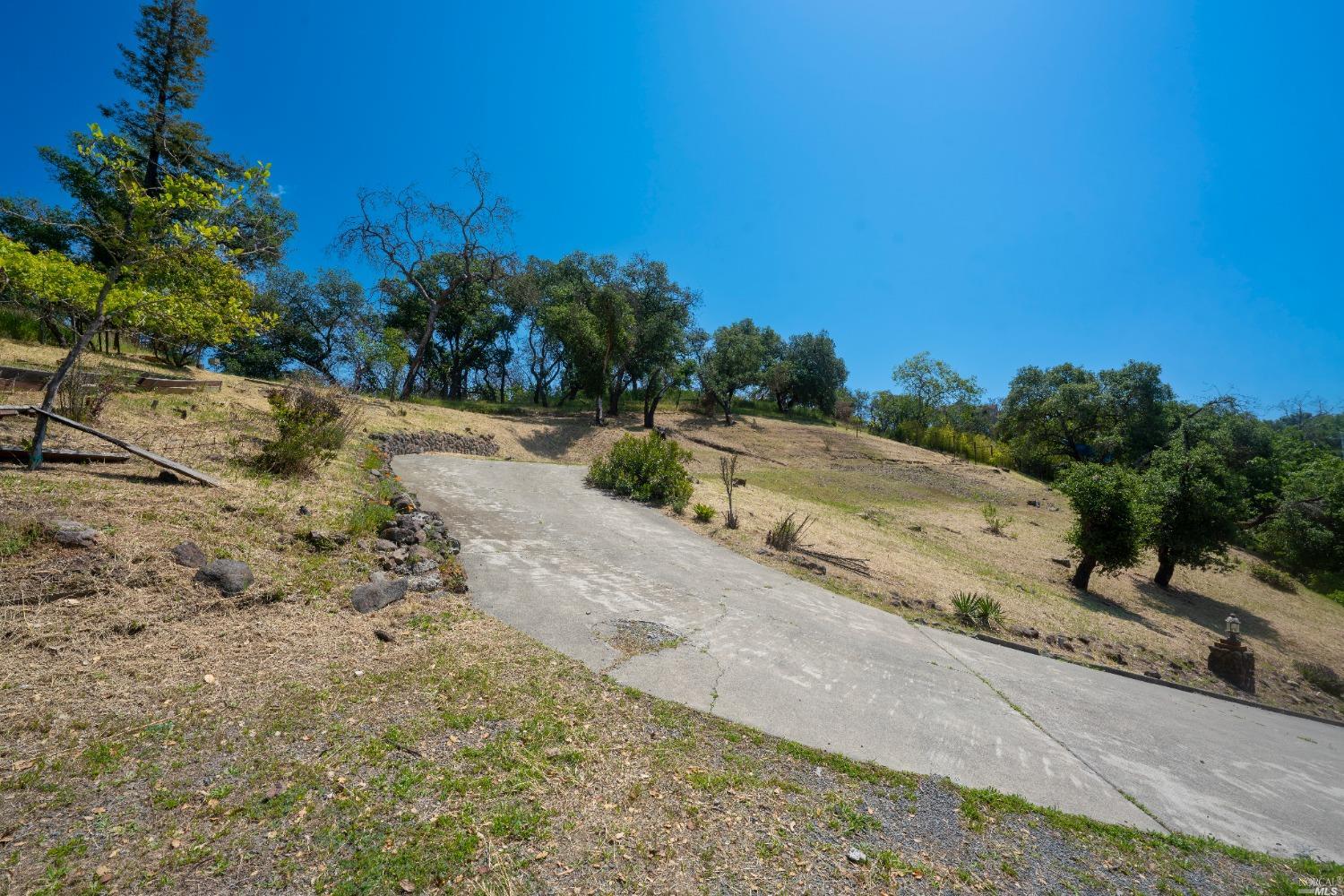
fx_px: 523
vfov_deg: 81.2
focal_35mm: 14
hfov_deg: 104.3
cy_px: 448
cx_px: 672
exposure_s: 1/160
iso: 100
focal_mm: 14
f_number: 10
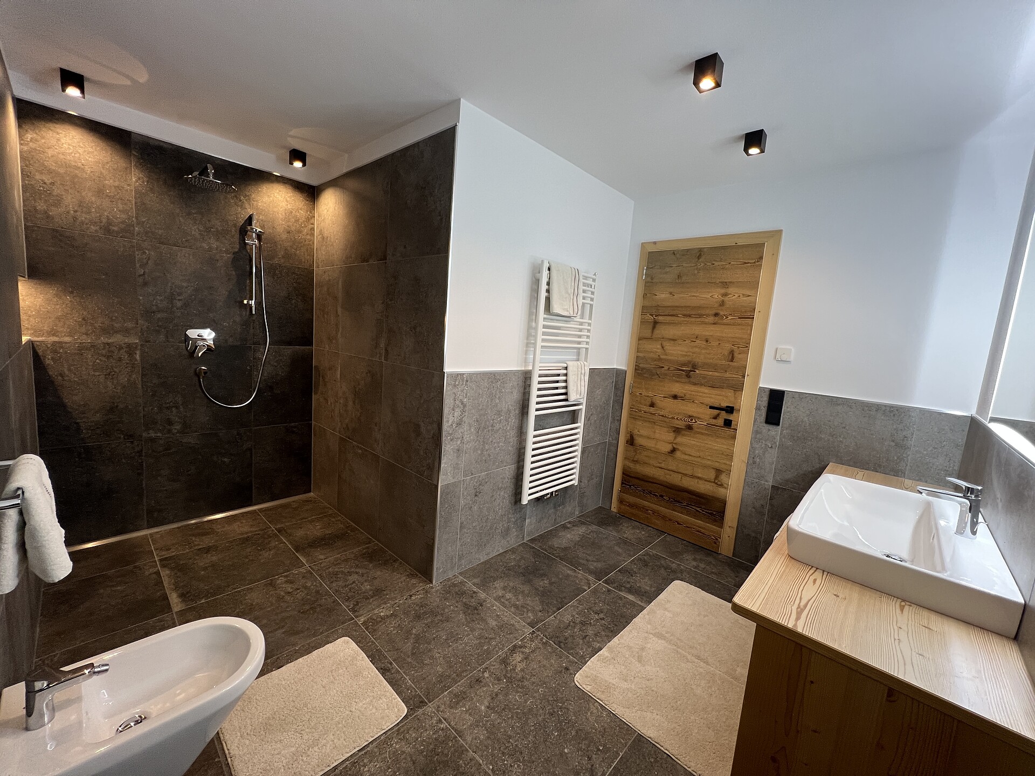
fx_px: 389
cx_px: 518
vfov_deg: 89.9
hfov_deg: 106.2
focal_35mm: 13
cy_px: 388
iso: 160
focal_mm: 1.57
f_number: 1.8
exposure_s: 1/100
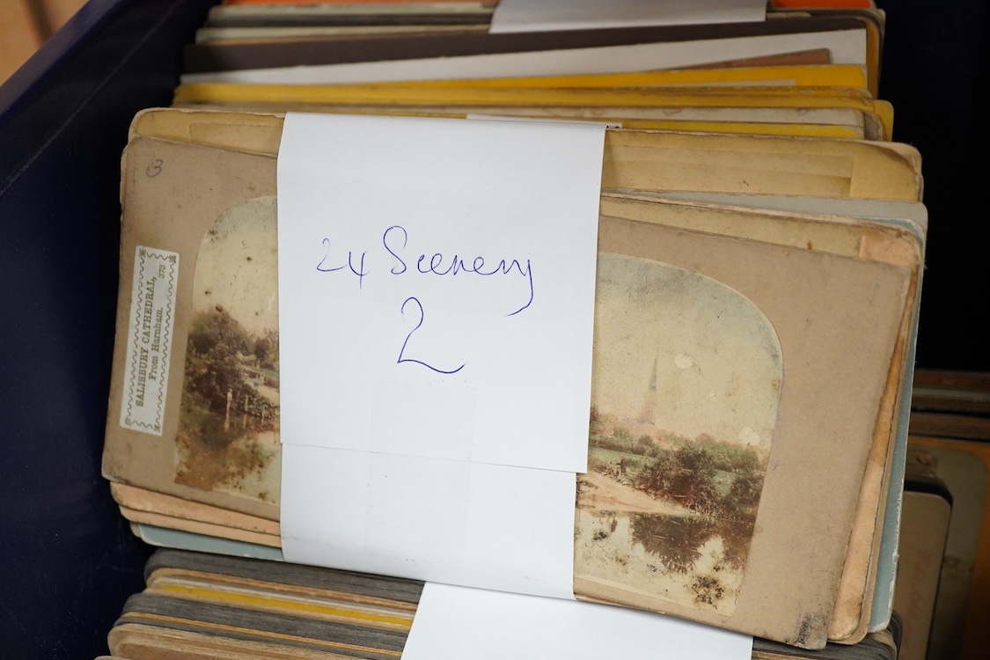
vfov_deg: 29.9
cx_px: 495
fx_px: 1237
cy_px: 330
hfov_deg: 43.6
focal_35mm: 45
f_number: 3.5
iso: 2500
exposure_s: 1/320
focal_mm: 30
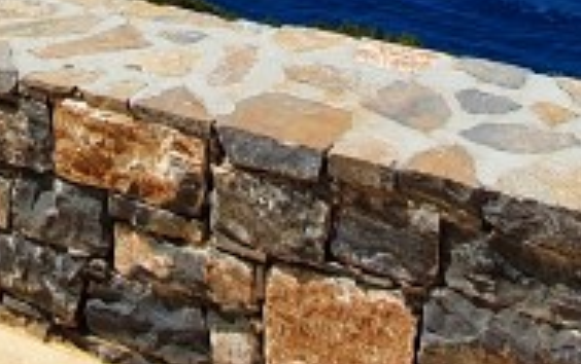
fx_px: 1189
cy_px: -355
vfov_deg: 14.6
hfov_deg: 26.1
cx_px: 6
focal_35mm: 75
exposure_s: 1/1580
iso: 50
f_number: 2.2
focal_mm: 1.8
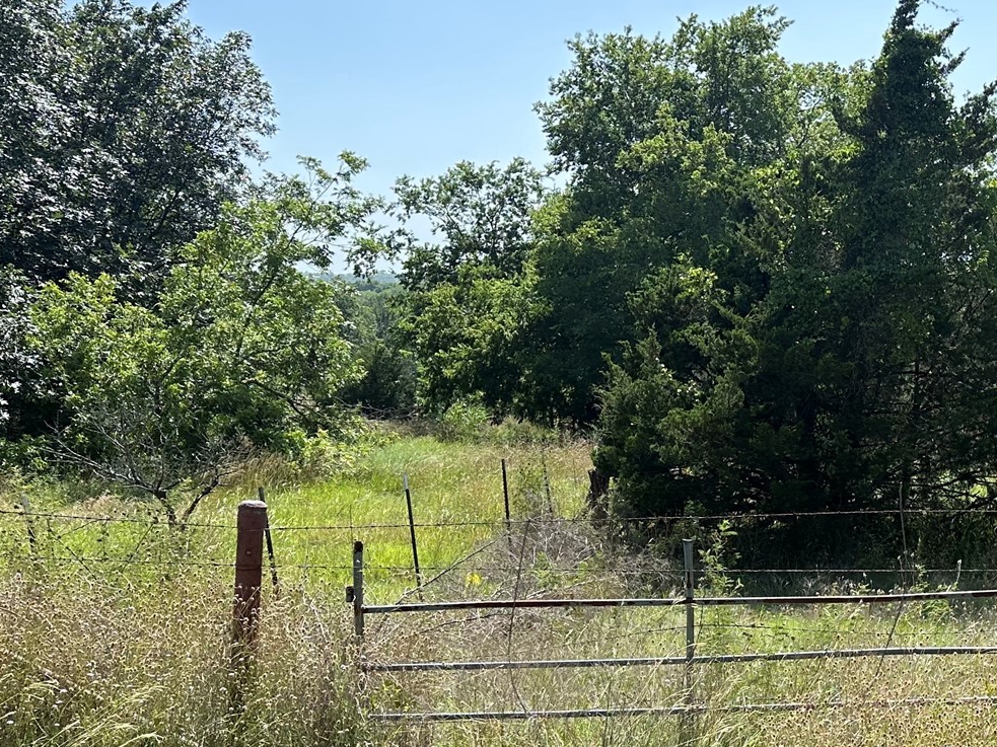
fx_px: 1440
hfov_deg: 35.3
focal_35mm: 50
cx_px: 945
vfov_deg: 29.1
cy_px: 432
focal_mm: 6.86
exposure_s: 1/3058
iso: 80
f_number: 1.78
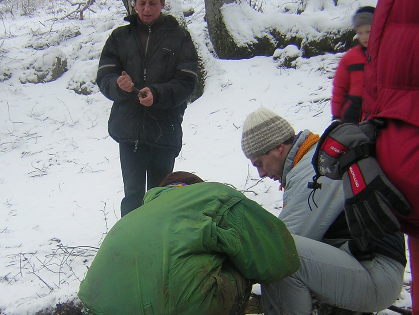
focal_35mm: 54
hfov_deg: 35.5
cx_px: 175
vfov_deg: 26.9
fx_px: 654
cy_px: 210
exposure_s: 1/53.9
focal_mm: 5.2
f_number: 2.7
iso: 100
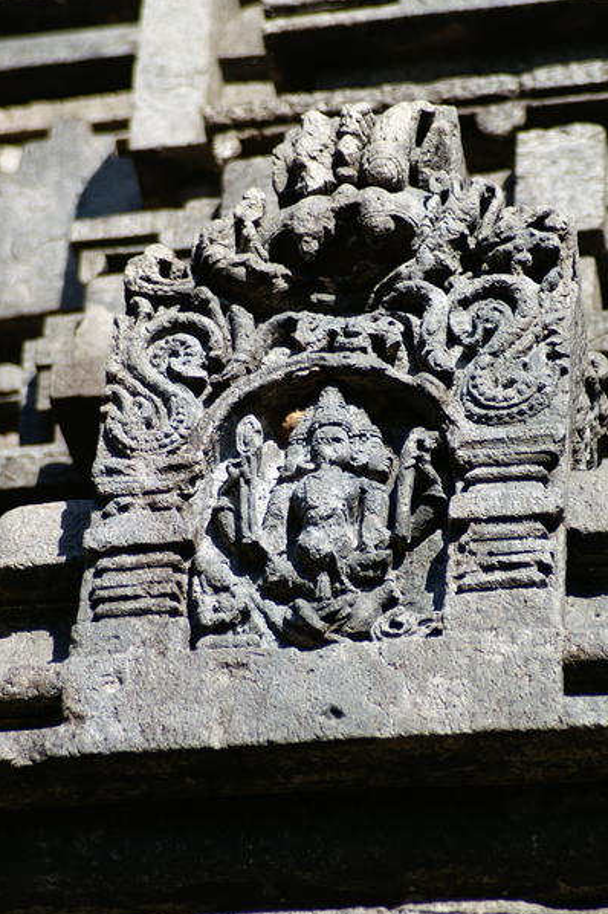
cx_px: 322
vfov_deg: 12.2
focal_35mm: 169
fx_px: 4274
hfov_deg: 8.1
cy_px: 483
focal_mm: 105
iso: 100
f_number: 4.5
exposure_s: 1/640
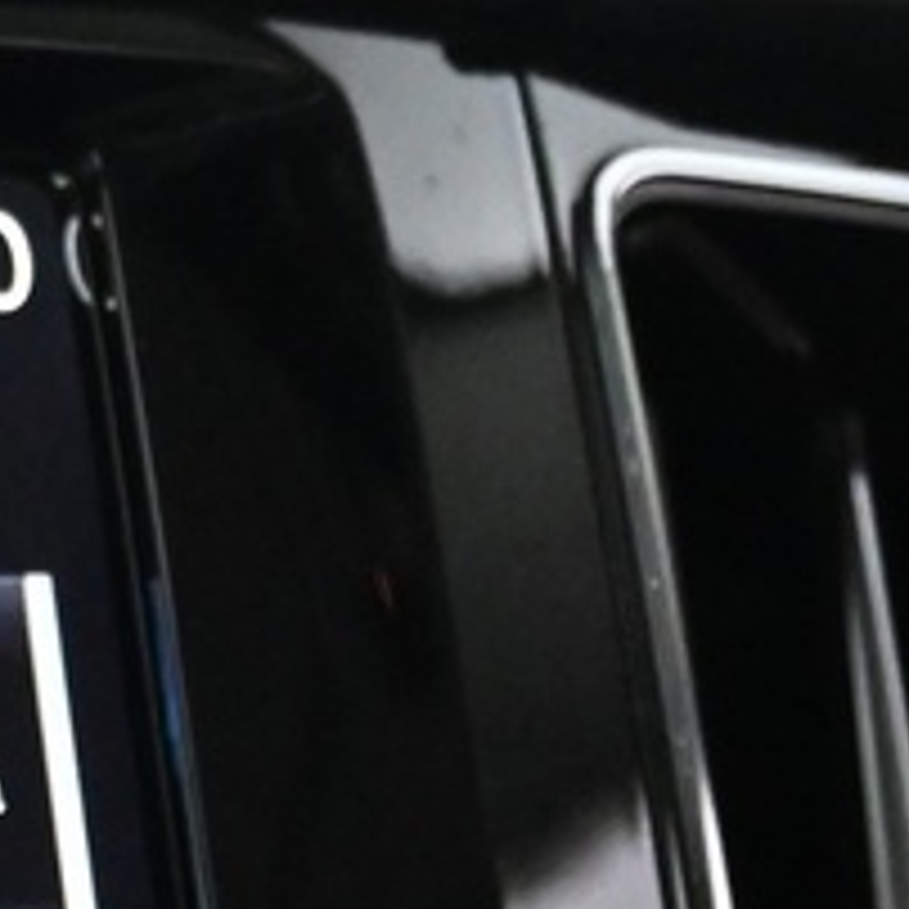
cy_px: 1922
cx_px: -918
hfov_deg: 7.8
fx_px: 6370
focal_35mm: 214
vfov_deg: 7.8
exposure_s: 1/30
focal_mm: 21
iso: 3600
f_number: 4
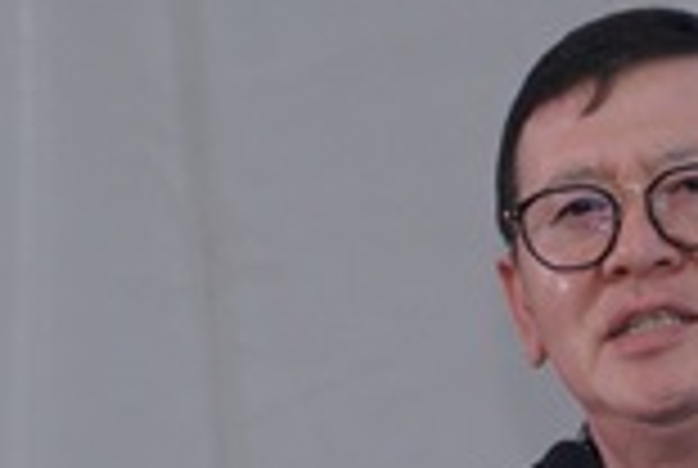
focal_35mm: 937
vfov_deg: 1.5
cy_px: 848
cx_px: 793
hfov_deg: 2.2
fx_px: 18202
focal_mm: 135
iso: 800
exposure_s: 1/100
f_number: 5.6
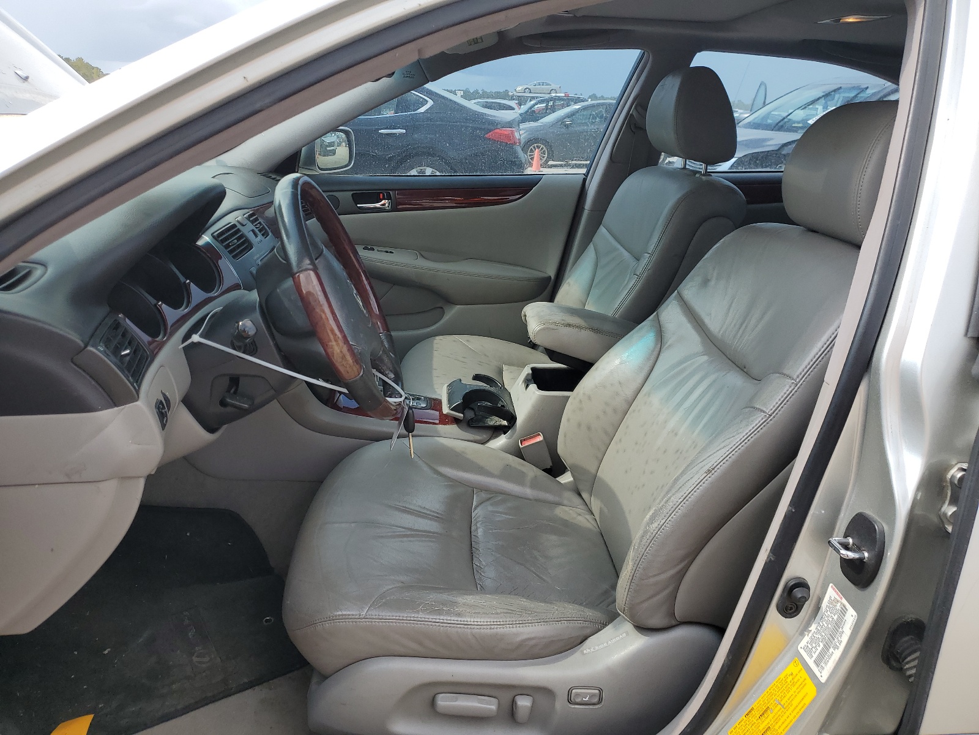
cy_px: 368
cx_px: 490
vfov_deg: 53.1
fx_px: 735
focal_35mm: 26
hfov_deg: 67.3
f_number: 1.5
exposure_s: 1/1250
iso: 50
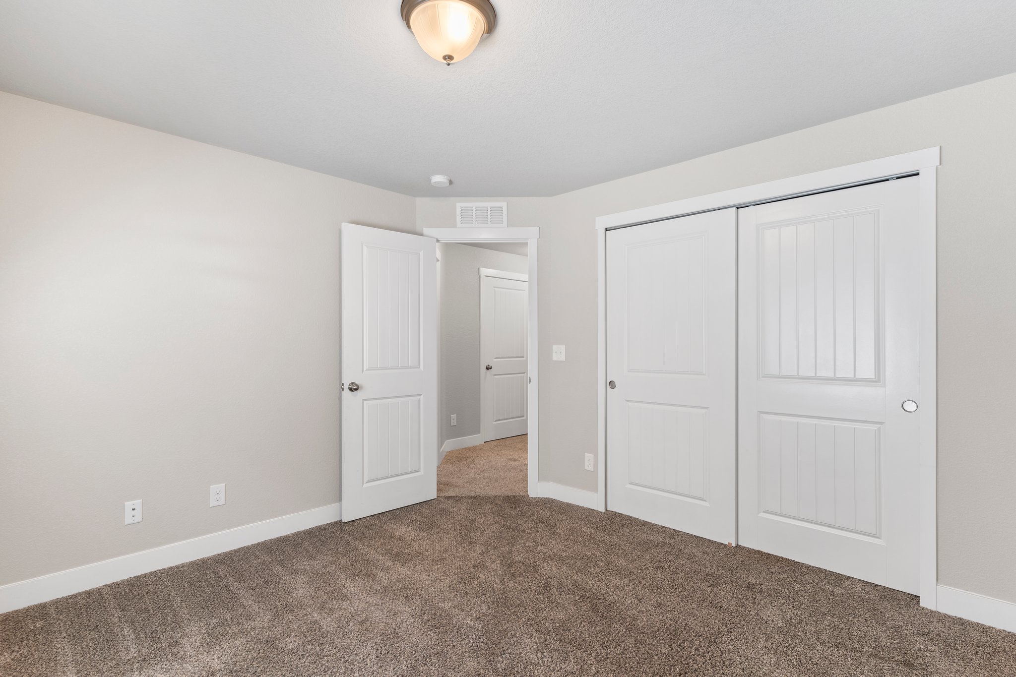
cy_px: 338
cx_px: 508
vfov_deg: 70.4
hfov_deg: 93.3
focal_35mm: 17
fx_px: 480
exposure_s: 1/2.5
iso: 400
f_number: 8
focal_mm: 17
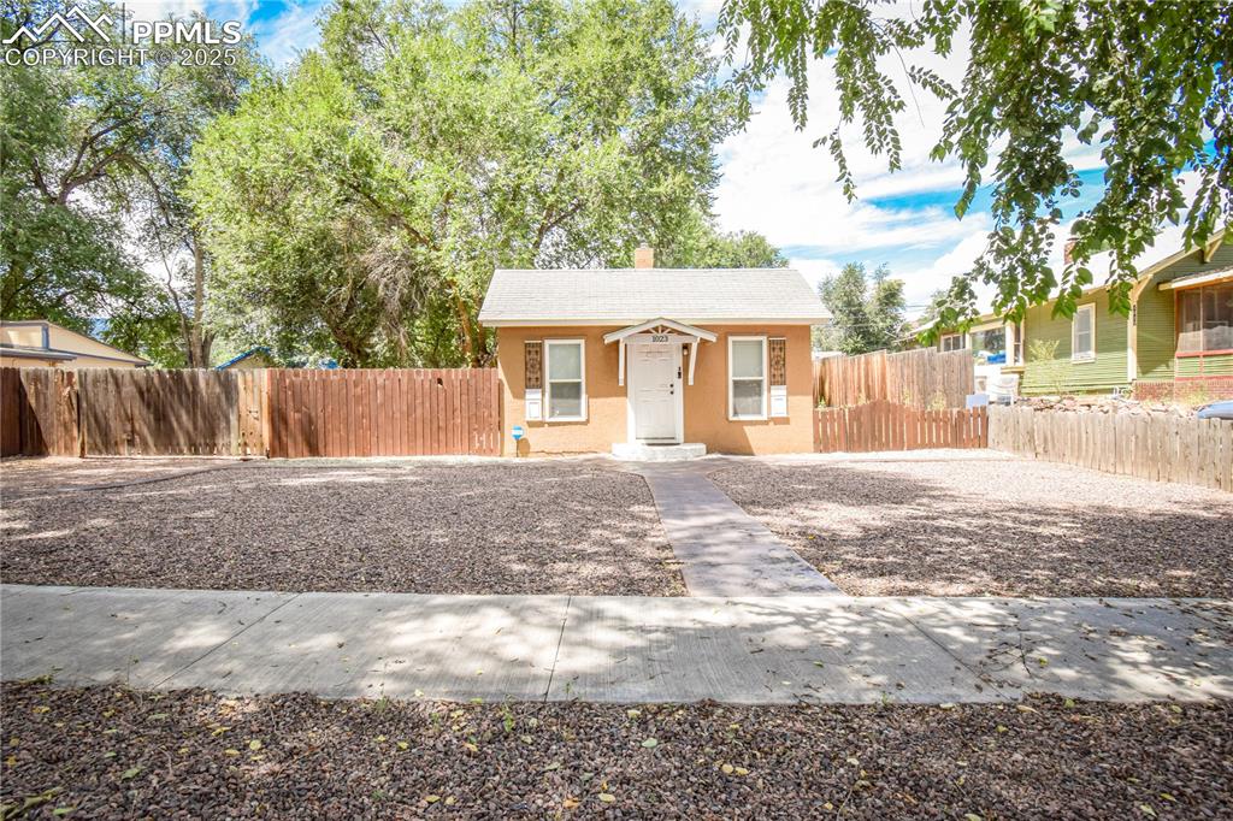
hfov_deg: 92.5
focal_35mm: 17
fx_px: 591
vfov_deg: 69.6
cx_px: 616
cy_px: 410
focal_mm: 11.5
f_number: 13
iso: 320
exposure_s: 1/125
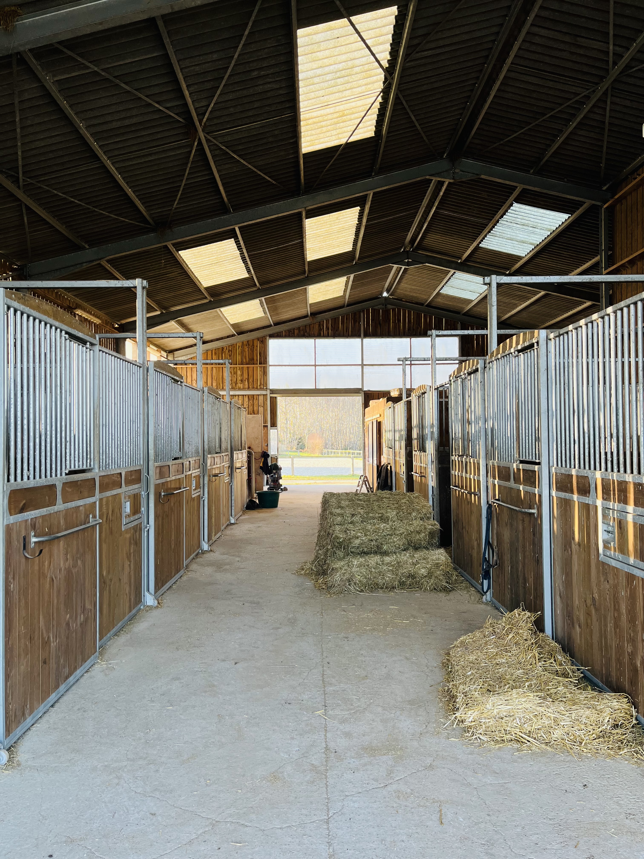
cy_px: 430
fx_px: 645
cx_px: 322
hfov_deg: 53.1
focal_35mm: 26
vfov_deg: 67.3
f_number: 1.6
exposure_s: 1/251
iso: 40
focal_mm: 5.1
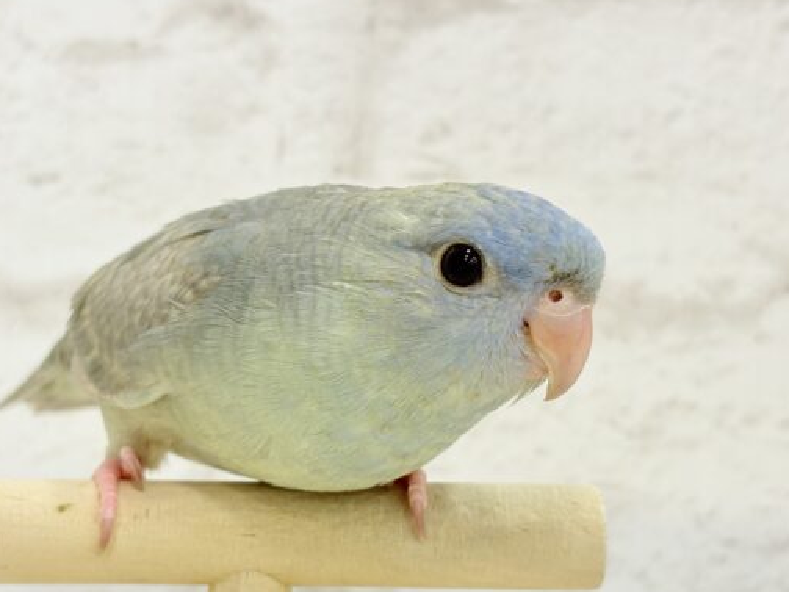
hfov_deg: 29.4
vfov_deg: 22.2
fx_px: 1504
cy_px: 359
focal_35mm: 66
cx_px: 368
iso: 40
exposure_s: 1/50
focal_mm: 5.96
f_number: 1.6
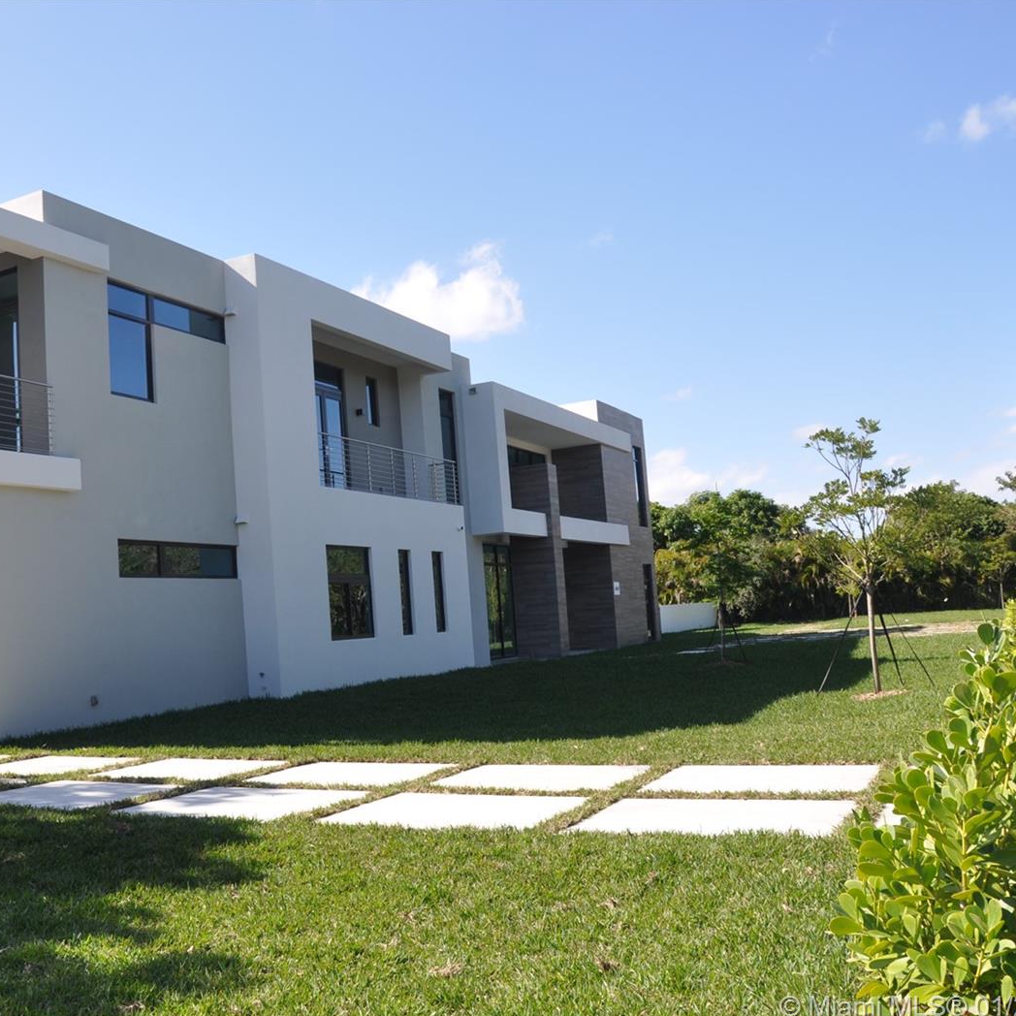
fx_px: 1162
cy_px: 512
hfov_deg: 46.3
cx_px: 319
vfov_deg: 47.2
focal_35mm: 35
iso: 200
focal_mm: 18
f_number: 13
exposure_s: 1/160
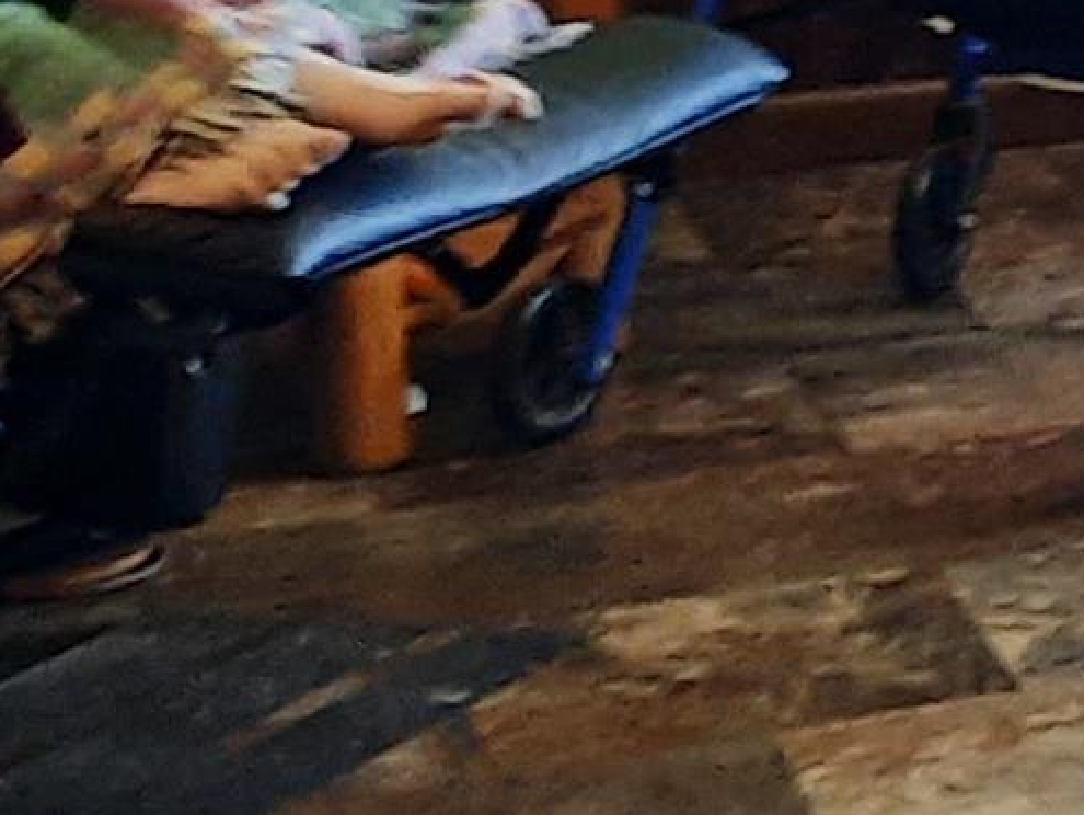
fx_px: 4857
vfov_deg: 9.2
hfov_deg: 9.7
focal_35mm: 155
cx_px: 3287
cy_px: -532
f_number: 2
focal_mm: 4.6
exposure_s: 1/30
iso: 250
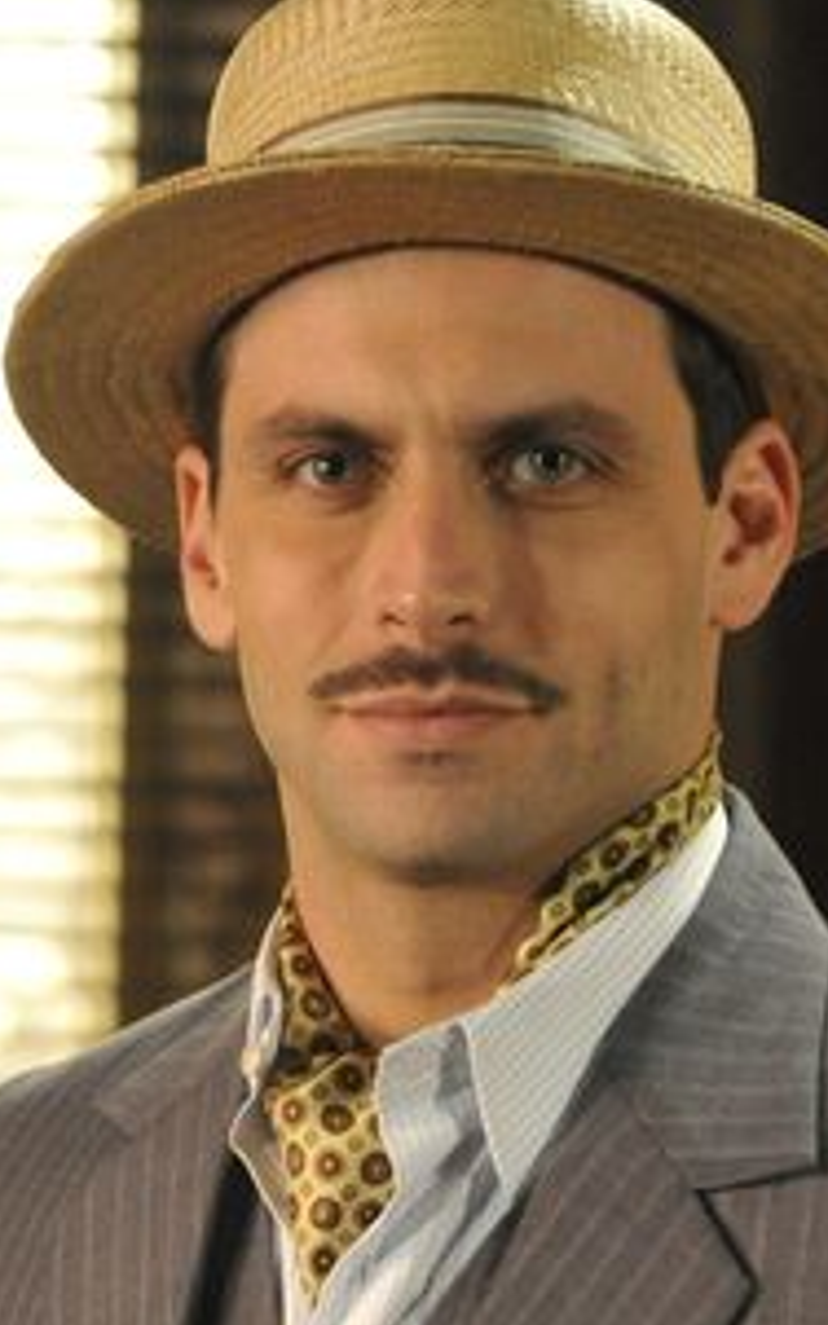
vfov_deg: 11.1
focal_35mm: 183
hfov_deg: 7.2
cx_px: 498
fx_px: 6610
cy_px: 1767
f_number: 3.5
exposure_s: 1/125
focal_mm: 62
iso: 6400
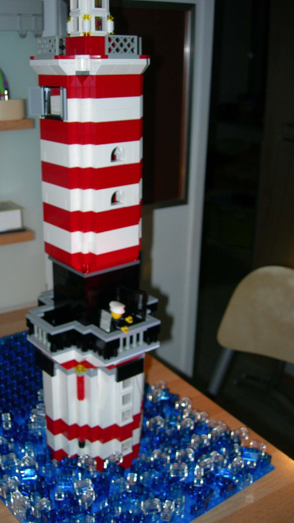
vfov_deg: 48.4
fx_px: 582
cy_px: 265
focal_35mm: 42
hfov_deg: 28.2
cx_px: 105
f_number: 2.8
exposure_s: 1/60.1
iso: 50
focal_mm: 7.8
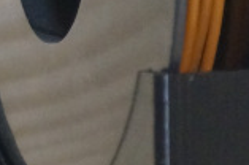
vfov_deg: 4.6
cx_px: 417
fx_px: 2029
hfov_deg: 6.9
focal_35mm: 294
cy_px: -51
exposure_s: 1/60
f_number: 4.5
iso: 2000
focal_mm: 30
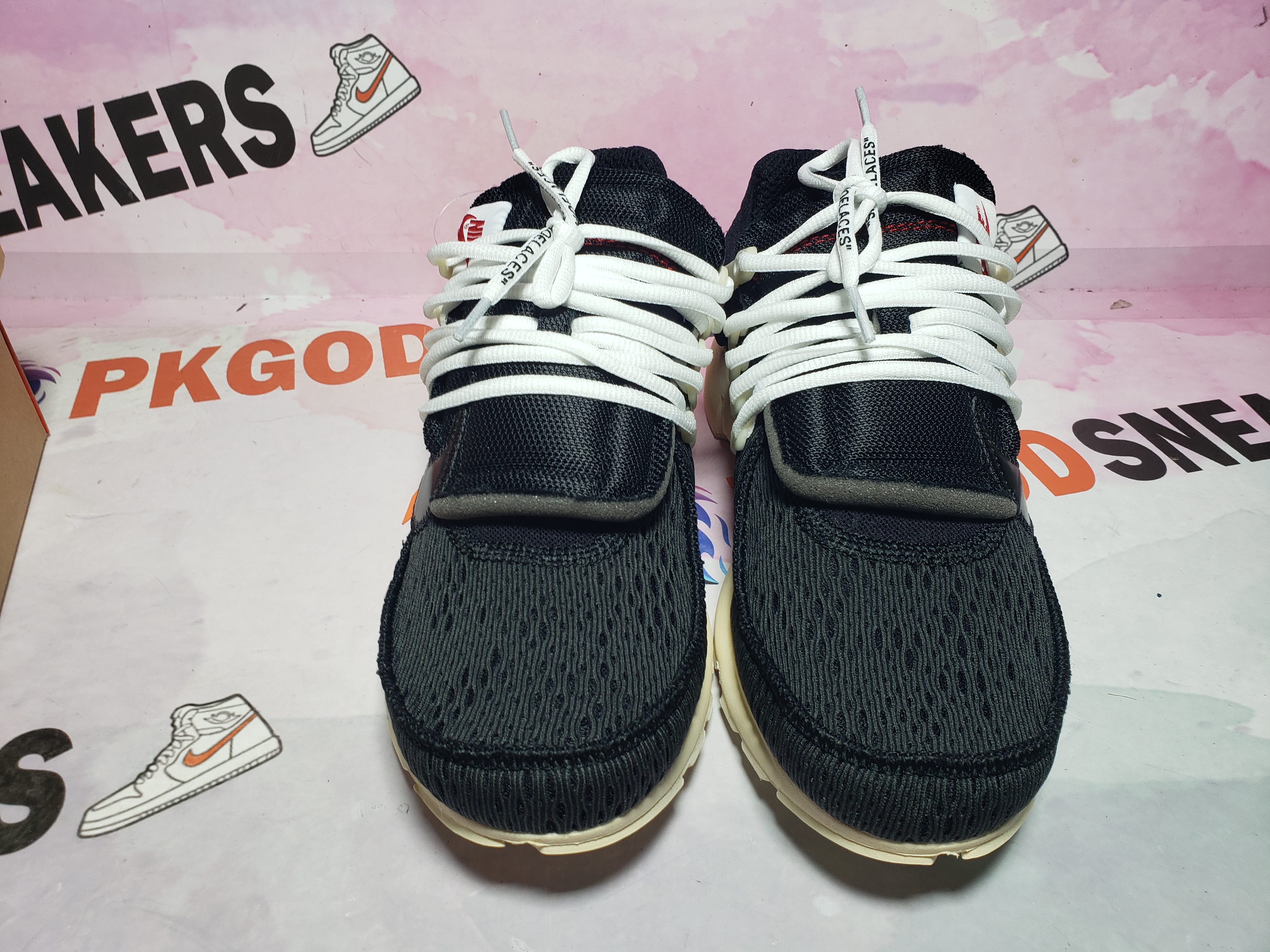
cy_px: 476
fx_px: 954
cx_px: 635
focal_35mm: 26
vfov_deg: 53.1
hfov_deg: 67.3
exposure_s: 1/157
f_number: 2.4
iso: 50
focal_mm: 4.3
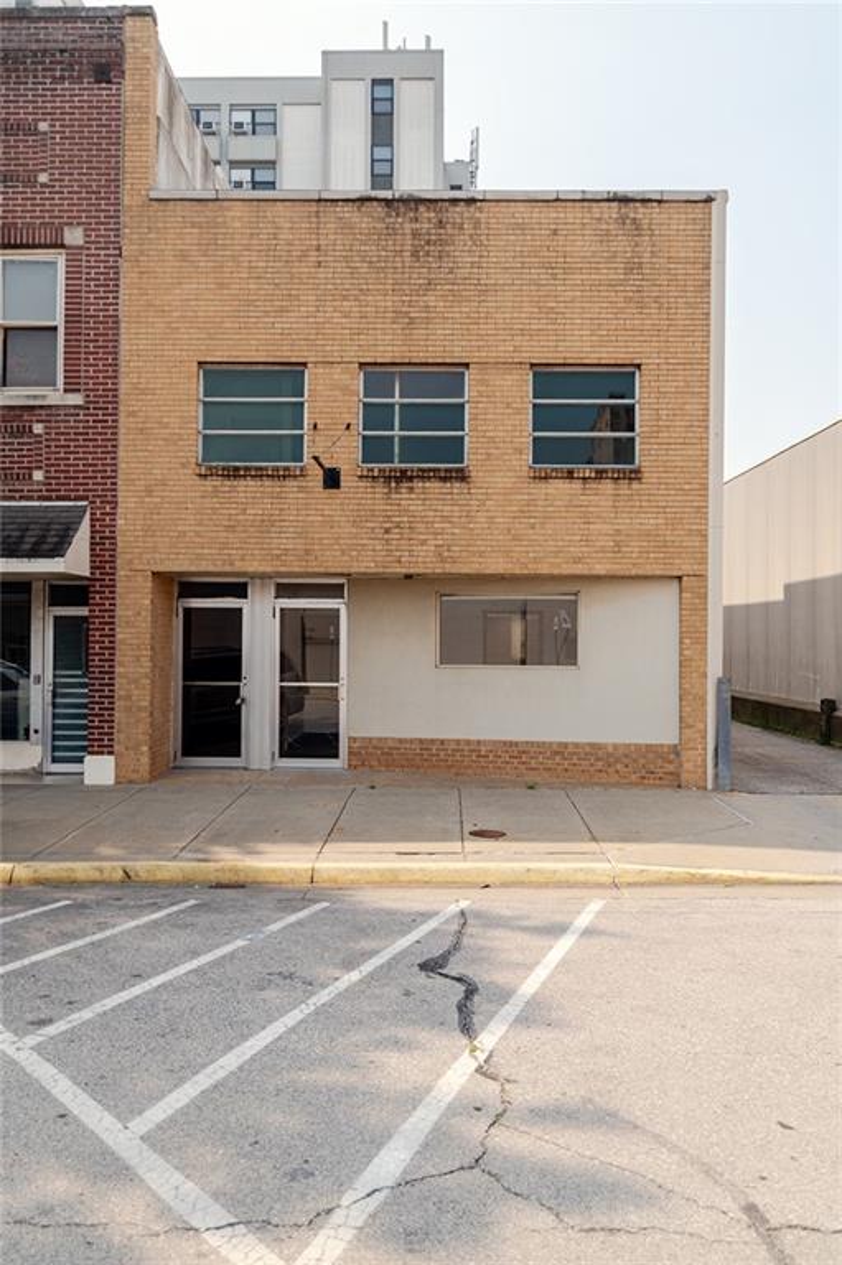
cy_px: 632
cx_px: 421
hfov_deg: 46.3
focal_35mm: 28
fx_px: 984
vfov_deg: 65.5
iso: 100
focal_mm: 28
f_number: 3.5
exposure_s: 1/1000
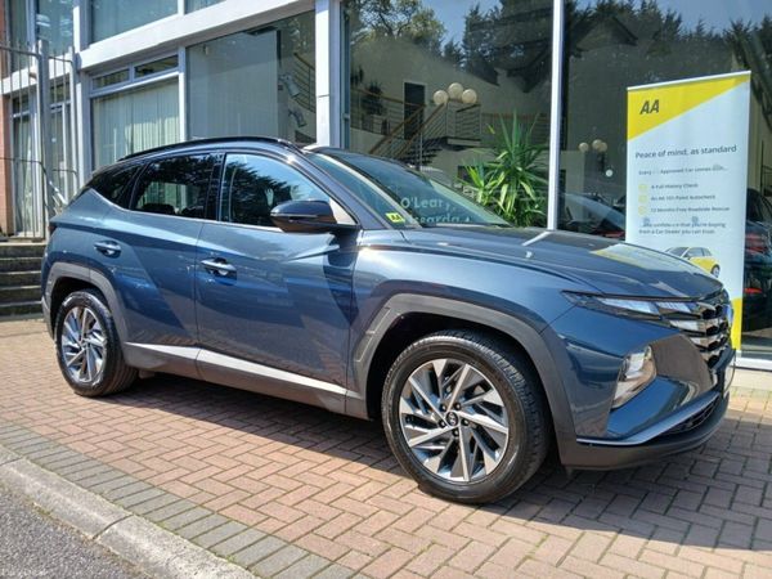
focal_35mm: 26
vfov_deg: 53.1
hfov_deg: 67.3
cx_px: 386
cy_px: 290
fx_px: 580
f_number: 1.8
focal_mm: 3.98
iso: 20
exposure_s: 1/215
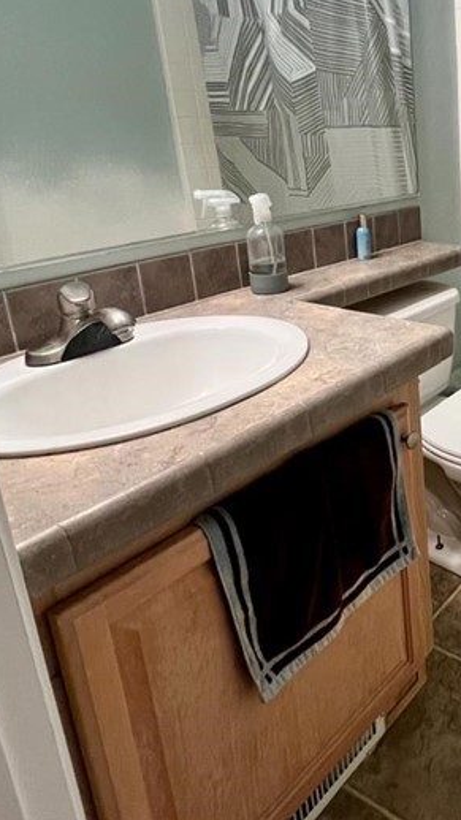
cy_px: 290
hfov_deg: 34.8
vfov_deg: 66.5
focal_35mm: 28
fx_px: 609
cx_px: 524
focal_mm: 1.57
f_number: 1.8
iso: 250
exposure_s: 1/120
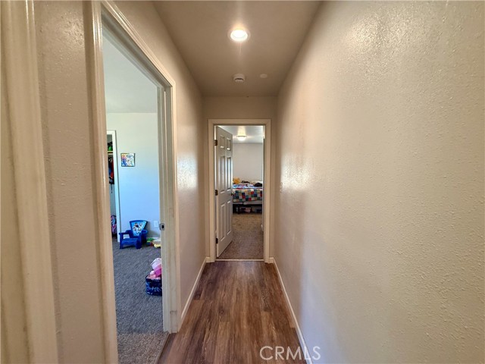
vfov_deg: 85.7
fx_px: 196
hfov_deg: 102.1
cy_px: 182
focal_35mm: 14
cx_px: 242
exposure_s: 1/120
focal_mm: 2.22
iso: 250
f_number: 2.2
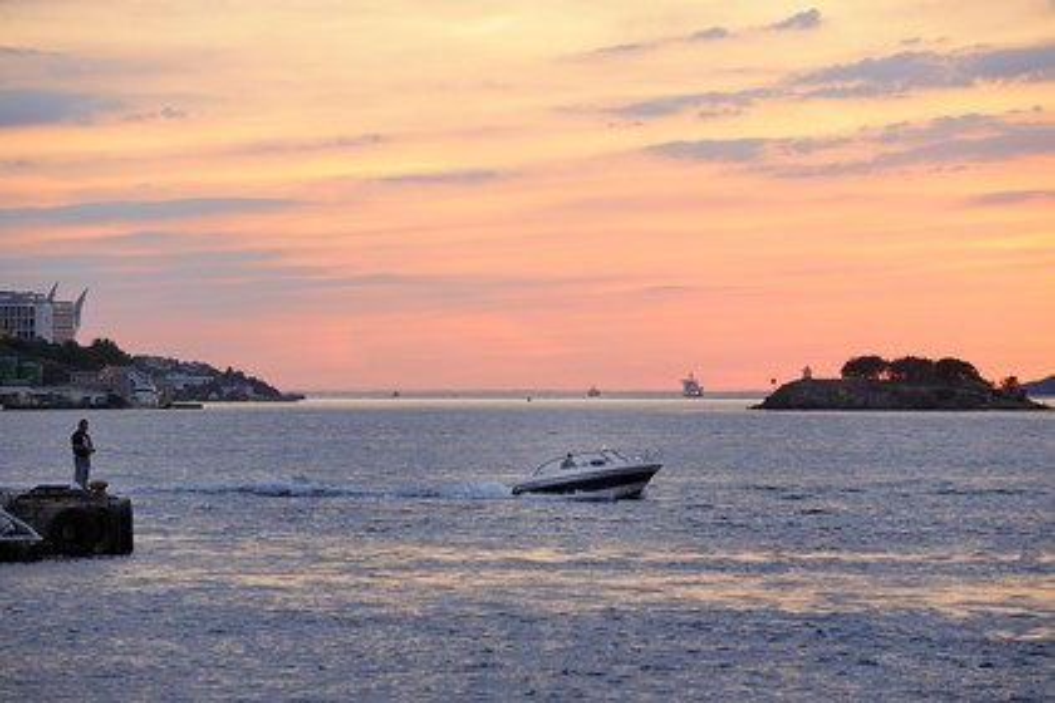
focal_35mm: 175
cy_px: 352
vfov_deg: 7.8
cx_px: 528
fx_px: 5128
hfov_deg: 11.7
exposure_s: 1/160
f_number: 5
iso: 800
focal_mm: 175
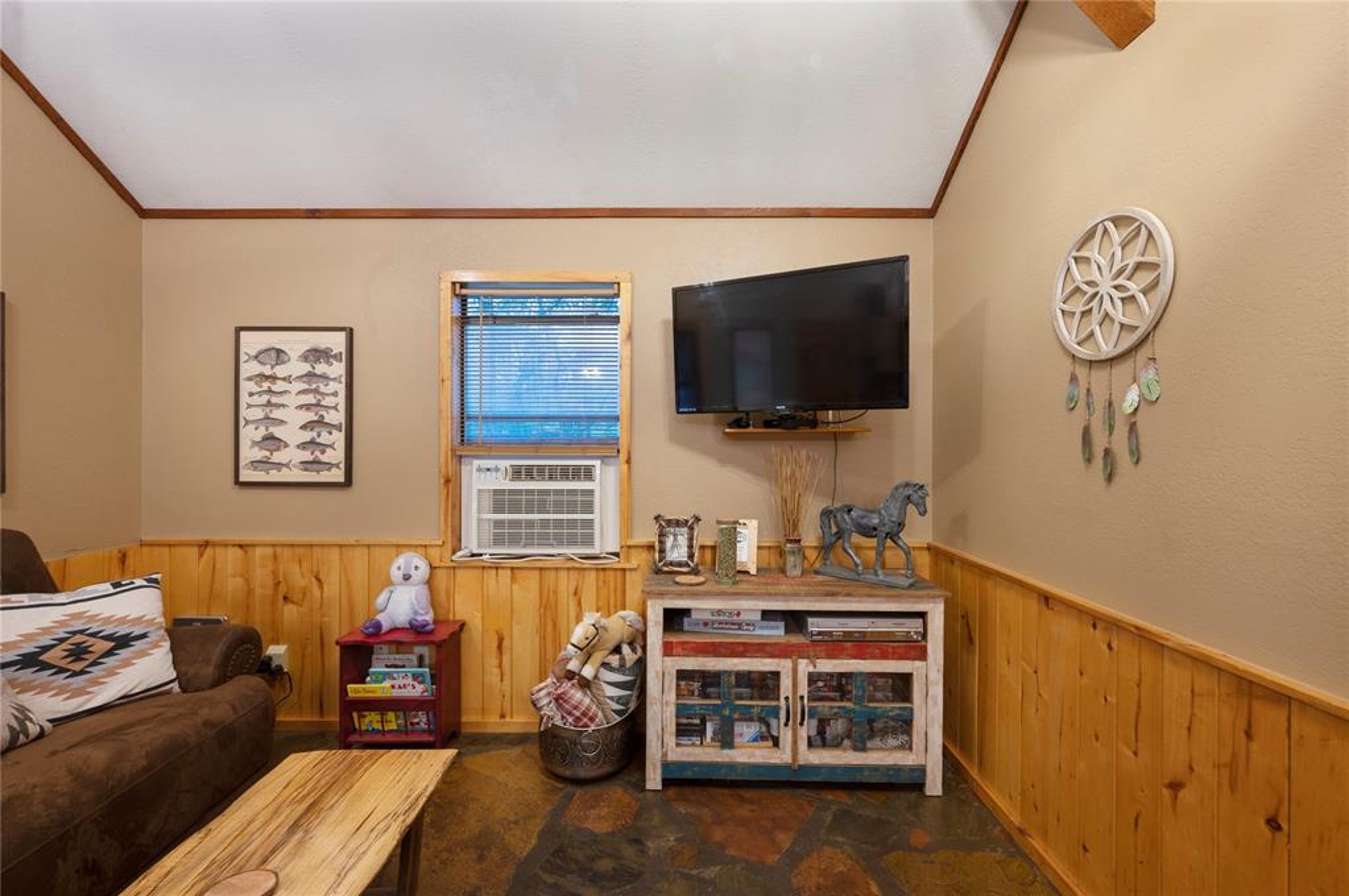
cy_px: 448
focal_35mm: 14
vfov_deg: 81.1
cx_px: 674
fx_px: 524
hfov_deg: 104.3
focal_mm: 14
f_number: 9
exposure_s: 1
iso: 200
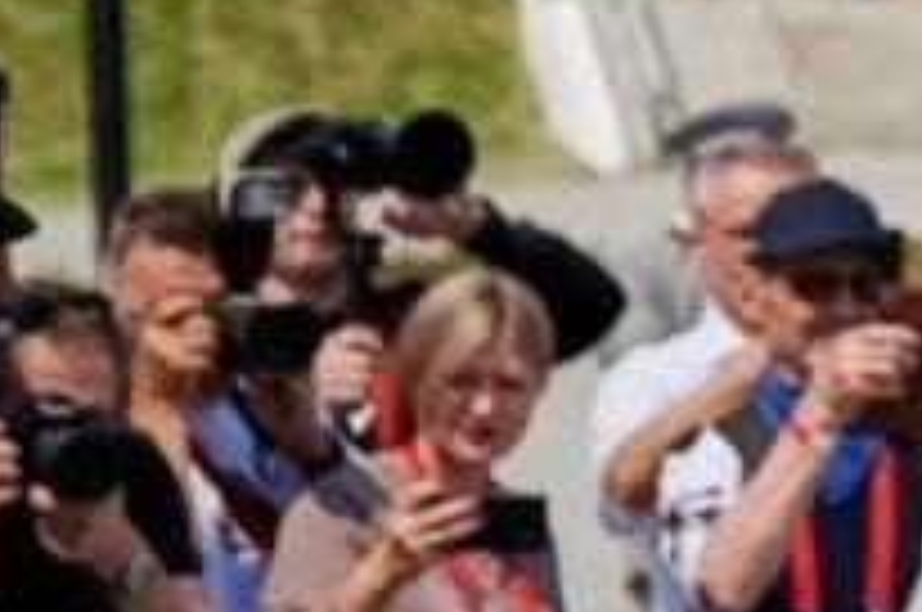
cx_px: 2145
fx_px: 7416
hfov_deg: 6.8
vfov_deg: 4.7
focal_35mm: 290
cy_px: 394
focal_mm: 58
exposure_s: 1/1600
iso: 100
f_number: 4
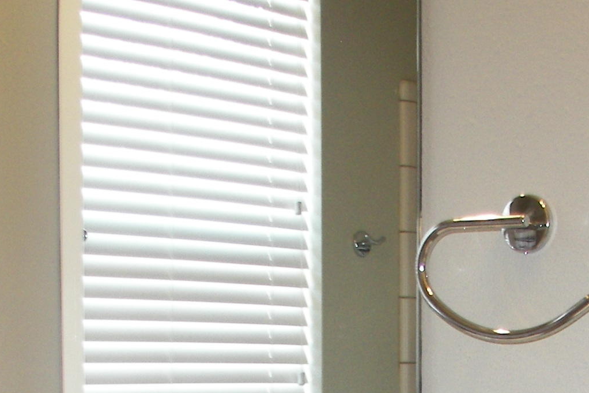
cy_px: 478
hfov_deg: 21.3
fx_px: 1554
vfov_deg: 14.0
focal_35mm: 95
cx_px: 426
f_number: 2.8
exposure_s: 1/30
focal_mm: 6
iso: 100
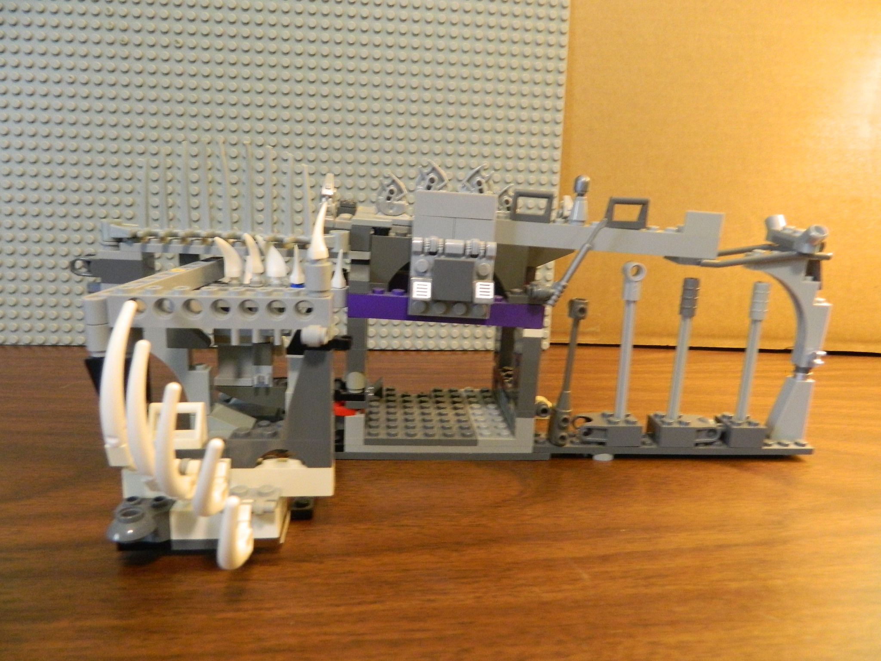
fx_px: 636
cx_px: 440
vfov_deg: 54.9
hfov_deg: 69.4
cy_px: 330
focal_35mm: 25
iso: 400
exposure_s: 1/13
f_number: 3.1
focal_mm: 4.5
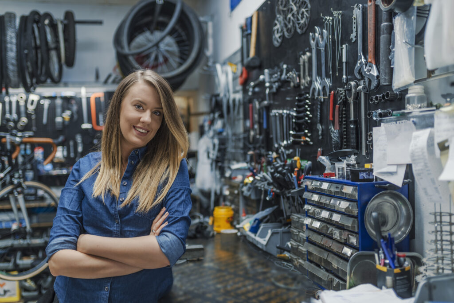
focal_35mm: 35
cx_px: 227
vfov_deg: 37.9
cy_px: 152
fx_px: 442
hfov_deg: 54.4
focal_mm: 35
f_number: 1.8
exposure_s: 1/125
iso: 160
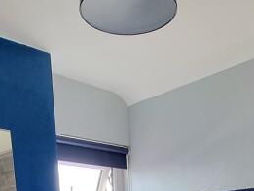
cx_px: 141
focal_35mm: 51
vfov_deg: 19.7
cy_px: 357
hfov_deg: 37.4
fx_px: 374
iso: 50
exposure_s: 1/100
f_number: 2.2
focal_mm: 2.2
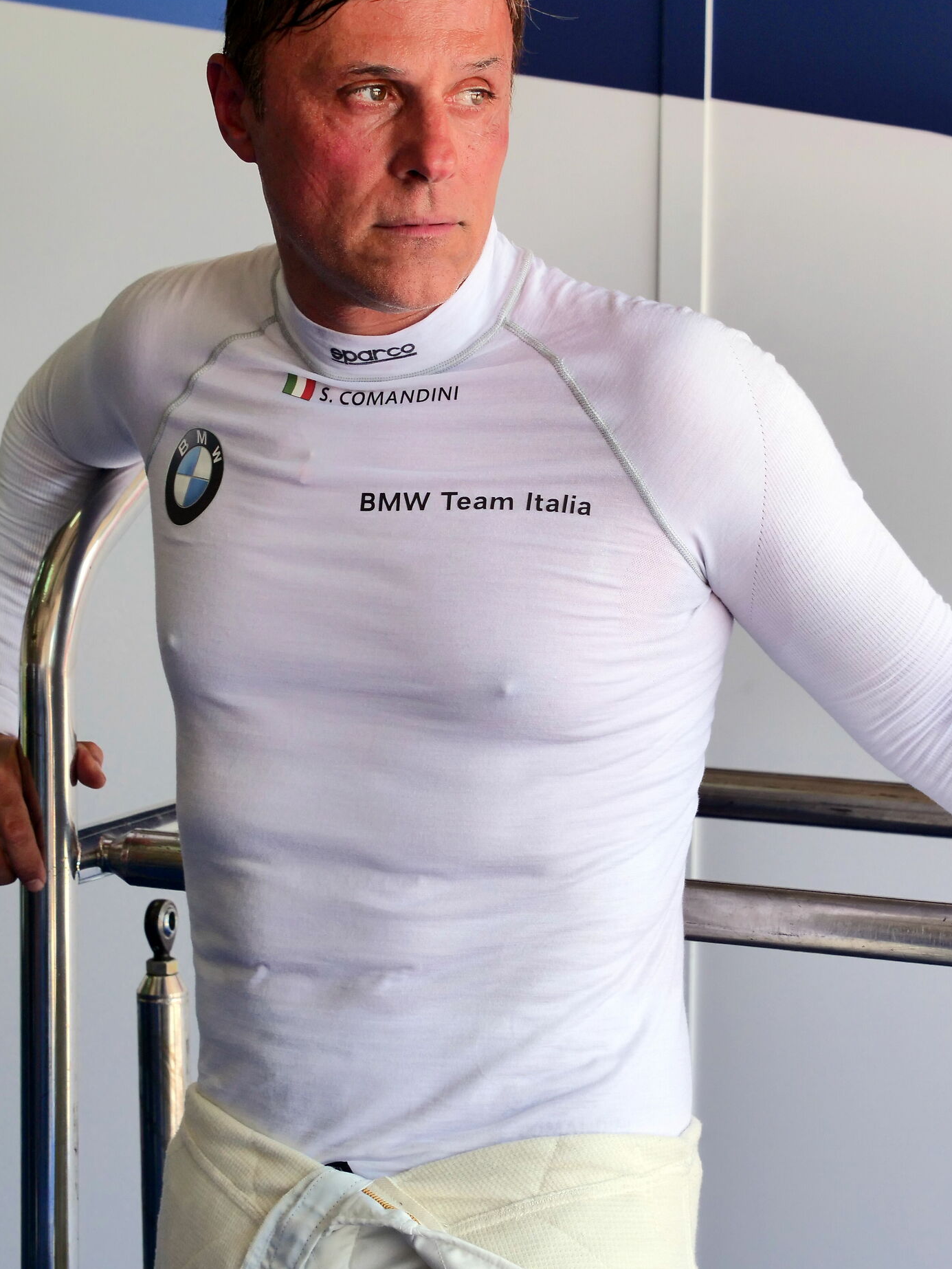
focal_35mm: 104
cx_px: 518
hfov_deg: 14.2
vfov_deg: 18.9
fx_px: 3813
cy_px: 573
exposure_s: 1/400
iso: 800
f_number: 4.5
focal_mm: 40
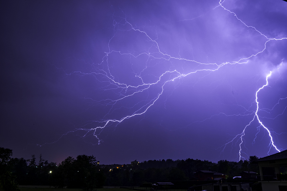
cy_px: 96
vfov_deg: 47.9
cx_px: 144
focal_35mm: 27
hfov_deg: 67.4
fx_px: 215
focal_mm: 18.1
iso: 200
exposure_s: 20
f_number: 9
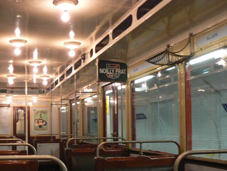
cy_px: 118
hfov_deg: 37.7
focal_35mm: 50
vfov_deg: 28.9
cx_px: 74
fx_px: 328
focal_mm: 6
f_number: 2.8
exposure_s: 1/10
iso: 200
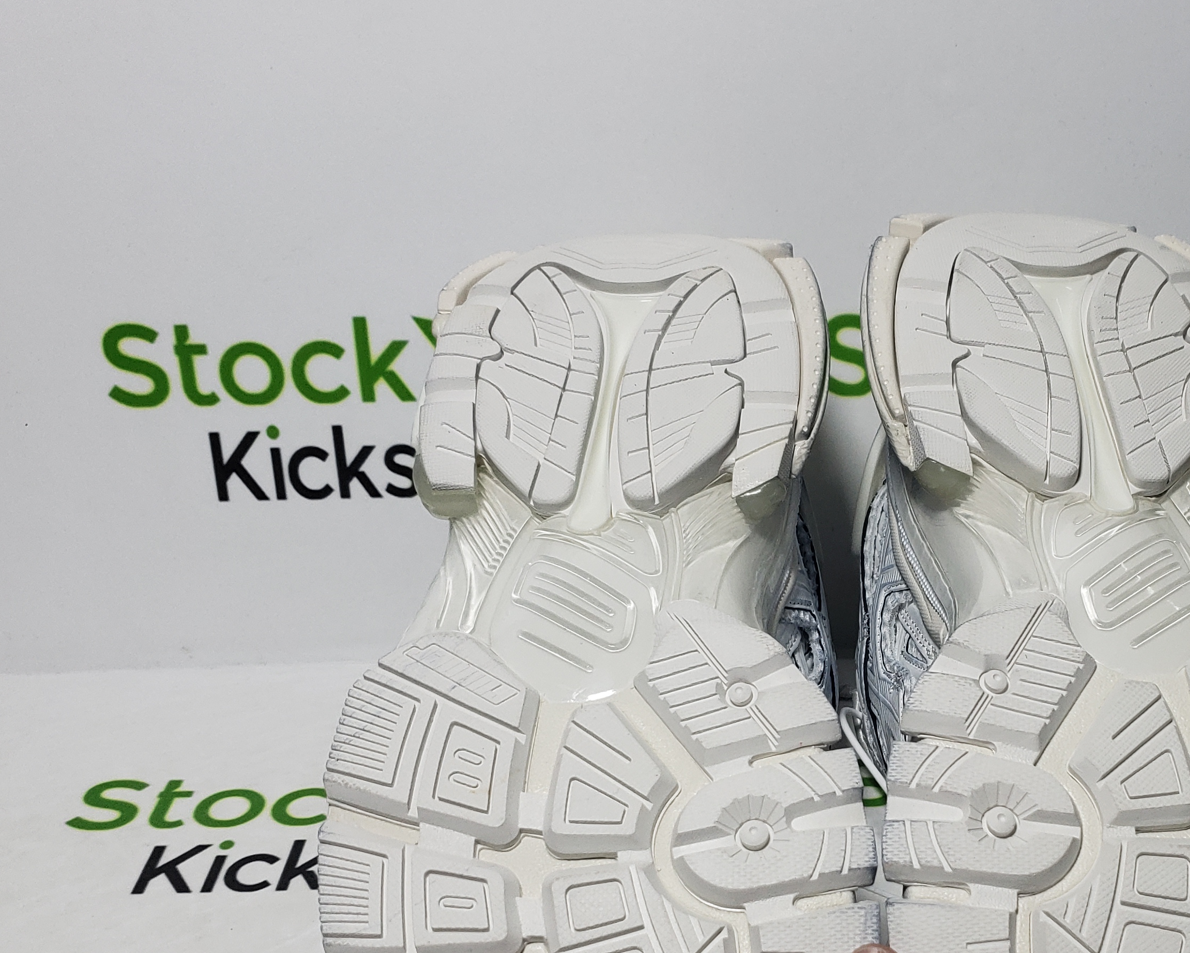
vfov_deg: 32.1
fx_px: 1620
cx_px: 932
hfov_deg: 39.0
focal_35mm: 46
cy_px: 716
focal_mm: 4.3
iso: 50
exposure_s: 1/616
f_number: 1.5
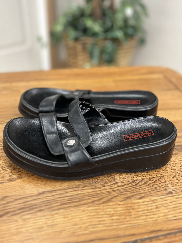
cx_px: 91
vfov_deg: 67.3
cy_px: 122
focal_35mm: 26
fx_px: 182
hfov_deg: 53.1
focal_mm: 5.7
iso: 100
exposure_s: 1/60
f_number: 1.5
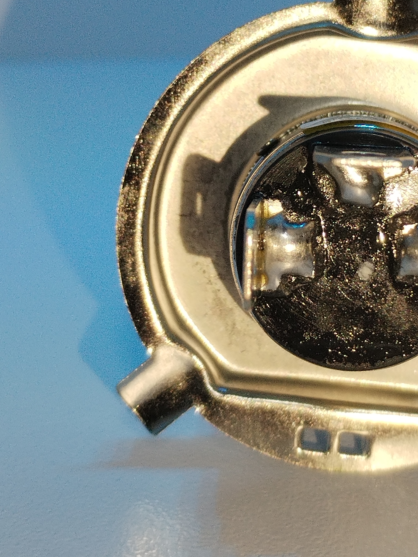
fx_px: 1449
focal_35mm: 90
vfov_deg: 21.4
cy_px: 78
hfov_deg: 16.3
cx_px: 309
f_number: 1.8
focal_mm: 4.75
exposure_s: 1/60
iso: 160
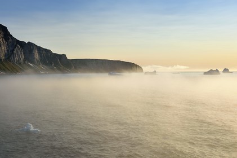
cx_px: 118
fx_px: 342
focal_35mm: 52
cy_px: 79
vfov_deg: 25.9
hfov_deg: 38.2
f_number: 14
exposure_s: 1/320
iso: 200
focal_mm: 52
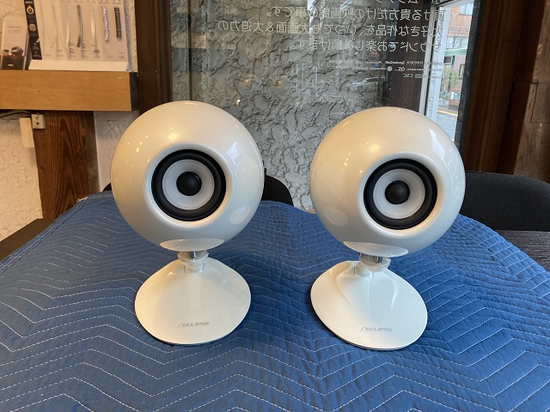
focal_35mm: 28
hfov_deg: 63.4
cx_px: 275
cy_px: 206
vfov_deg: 49.7
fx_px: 445
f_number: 1.8
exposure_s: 1/60
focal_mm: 3.99
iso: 100
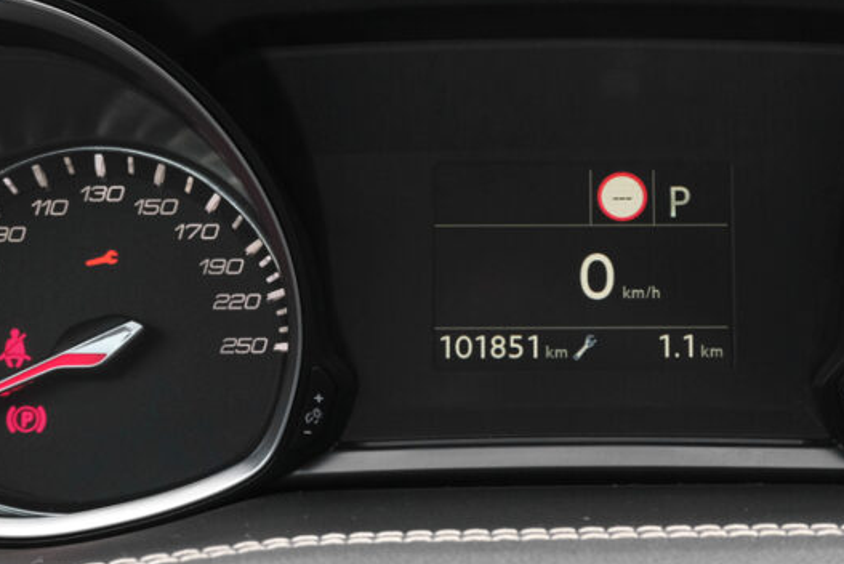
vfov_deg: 20.0
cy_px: 345
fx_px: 1595
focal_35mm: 68
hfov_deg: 29.4
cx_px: 569
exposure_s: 1/160
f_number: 9
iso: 2000
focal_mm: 23.5
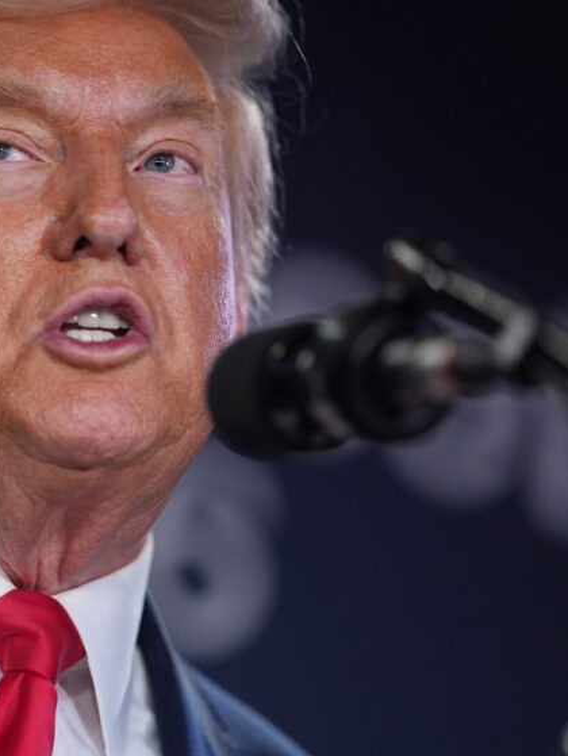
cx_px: 35
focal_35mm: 264
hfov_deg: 5.6
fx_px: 5769
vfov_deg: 7.5
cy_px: 332
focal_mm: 150
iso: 1250
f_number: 2
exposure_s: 1/1250
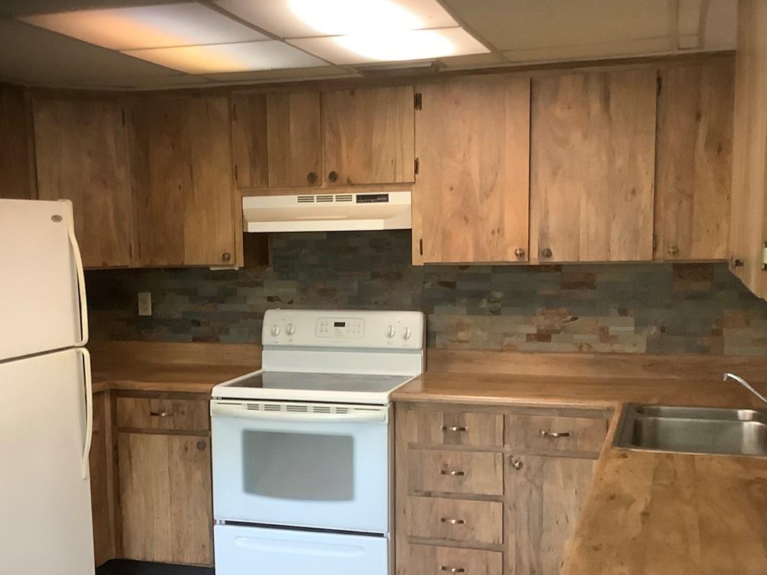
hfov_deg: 40.4
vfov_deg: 30.7
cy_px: 374
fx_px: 1041
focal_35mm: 47
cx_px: 334
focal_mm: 3.3
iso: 250
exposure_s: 1/40
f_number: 2.4
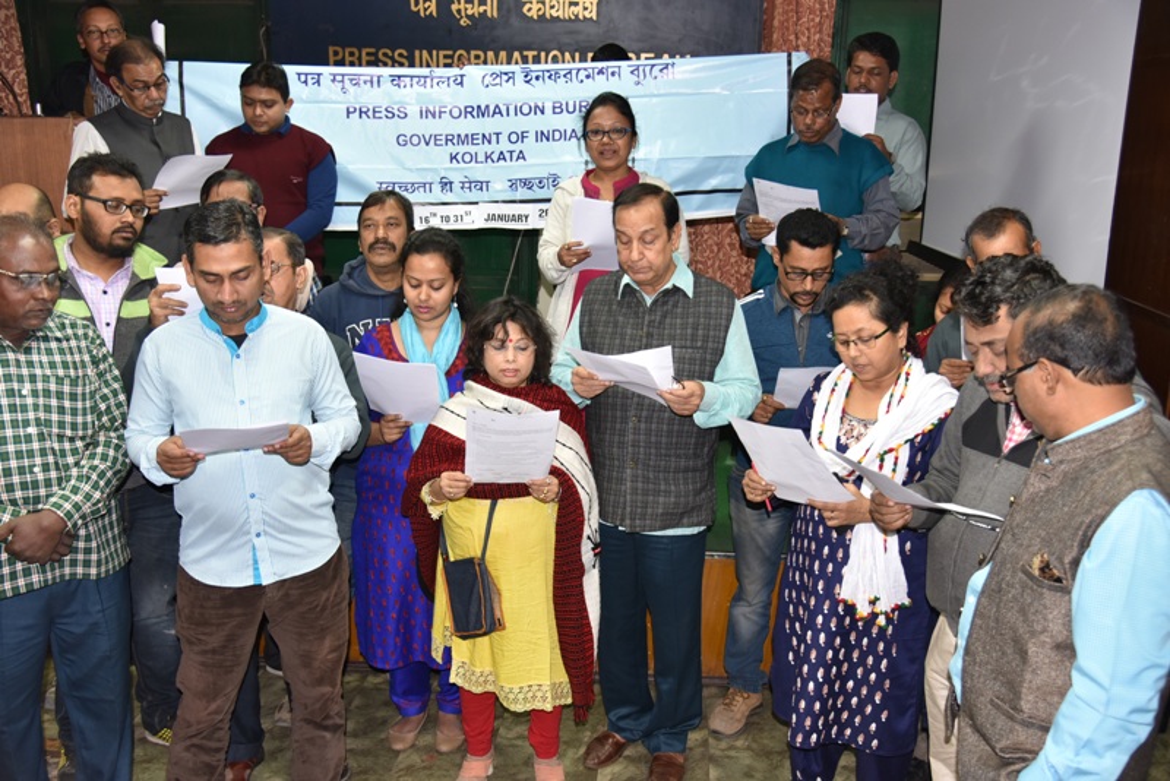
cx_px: 585
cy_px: 390
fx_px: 1040
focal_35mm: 32
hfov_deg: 58.7
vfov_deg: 41.1
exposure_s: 1/60
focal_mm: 32
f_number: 4.5
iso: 640
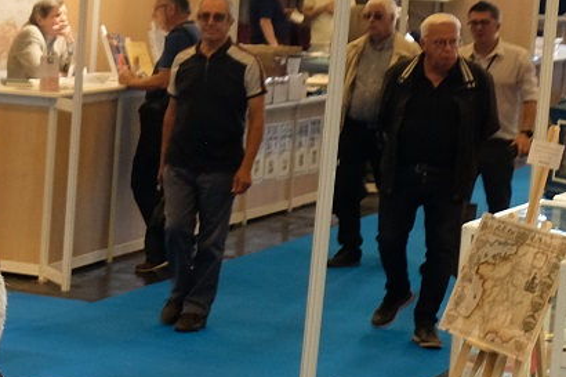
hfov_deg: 13.1
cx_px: -480
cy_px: 236
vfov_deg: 9.8
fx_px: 2200
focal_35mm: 140
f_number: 3.6
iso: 800
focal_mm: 19.5
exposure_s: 1/50
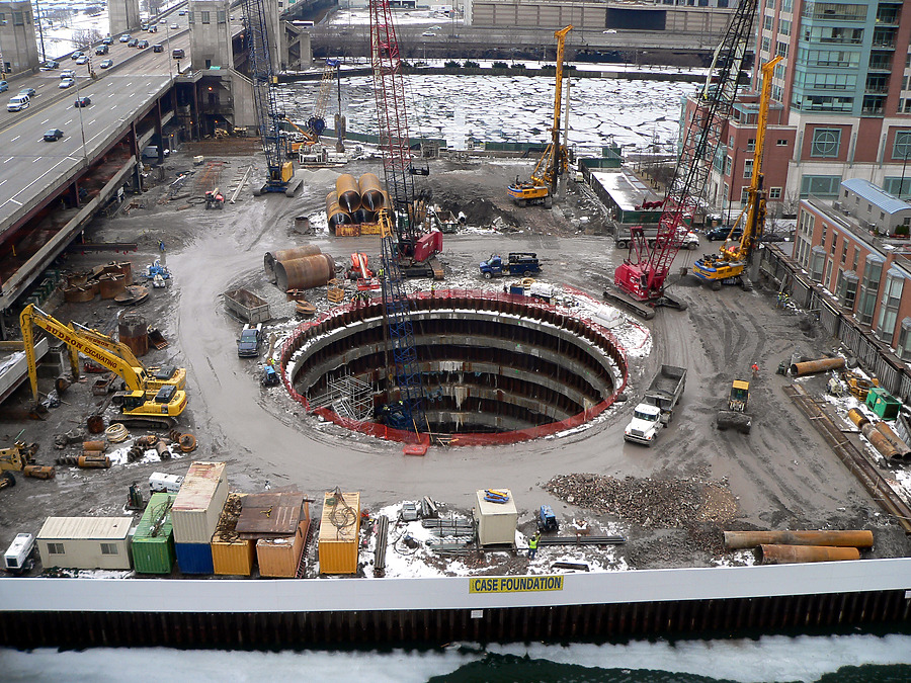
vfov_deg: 39.7
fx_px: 947
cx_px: 456
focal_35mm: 36
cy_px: 342
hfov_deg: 51.4
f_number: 2.8
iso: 80
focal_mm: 6
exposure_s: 1/80
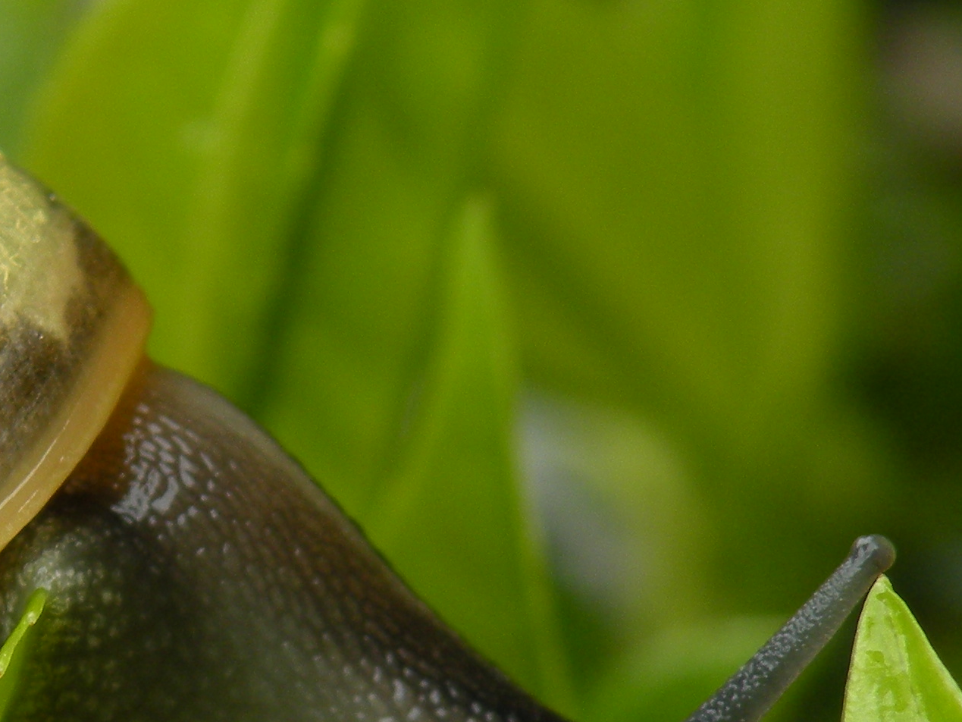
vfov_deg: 9.2
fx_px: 4475
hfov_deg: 12.2
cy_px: 722
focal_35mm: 161
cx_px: 195
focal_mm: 9.8
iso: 64
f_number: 3.5
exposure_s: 1/105
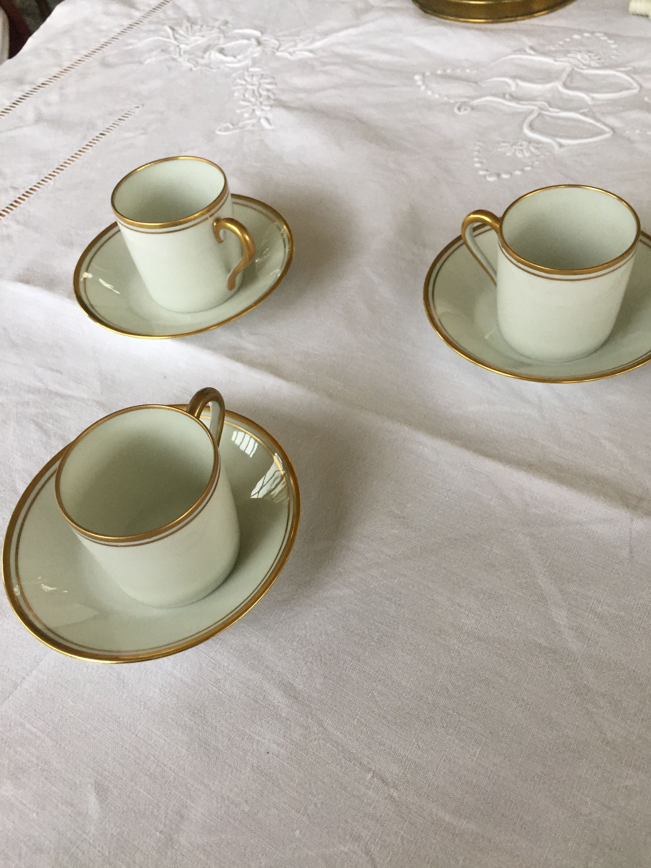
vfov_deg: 61.7
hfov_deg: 48.2
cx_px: 326
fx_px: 727
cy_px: 434
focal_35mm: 29
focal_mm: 4.15
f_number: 2.2
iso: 80
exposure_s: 1/33
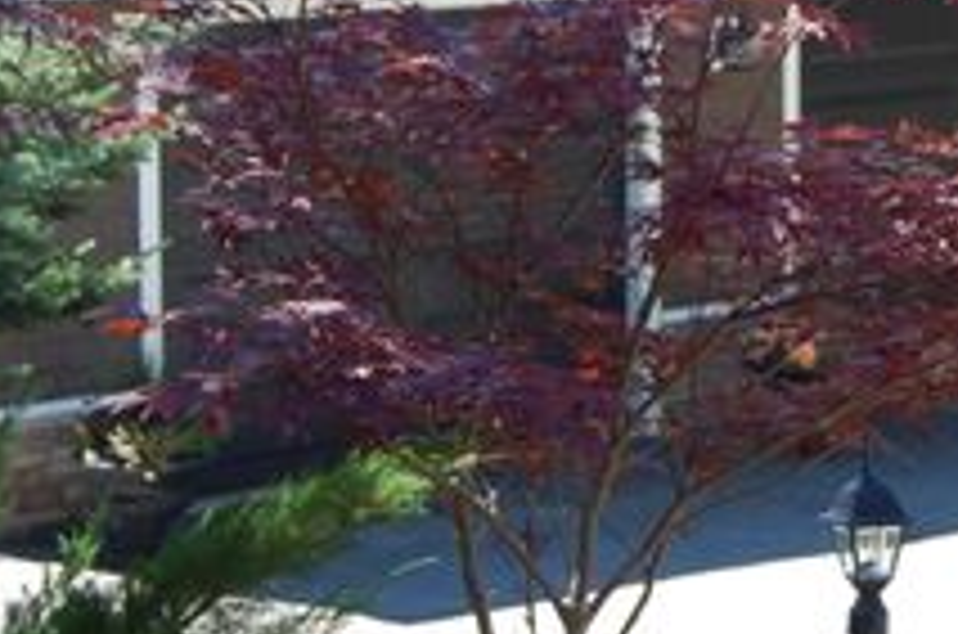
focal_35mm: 120
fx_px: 3186
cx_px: 787
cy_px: 31
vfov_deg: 11.3
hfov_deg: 16.9
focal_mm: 34
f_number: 5.6
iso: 200
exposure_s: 1/125
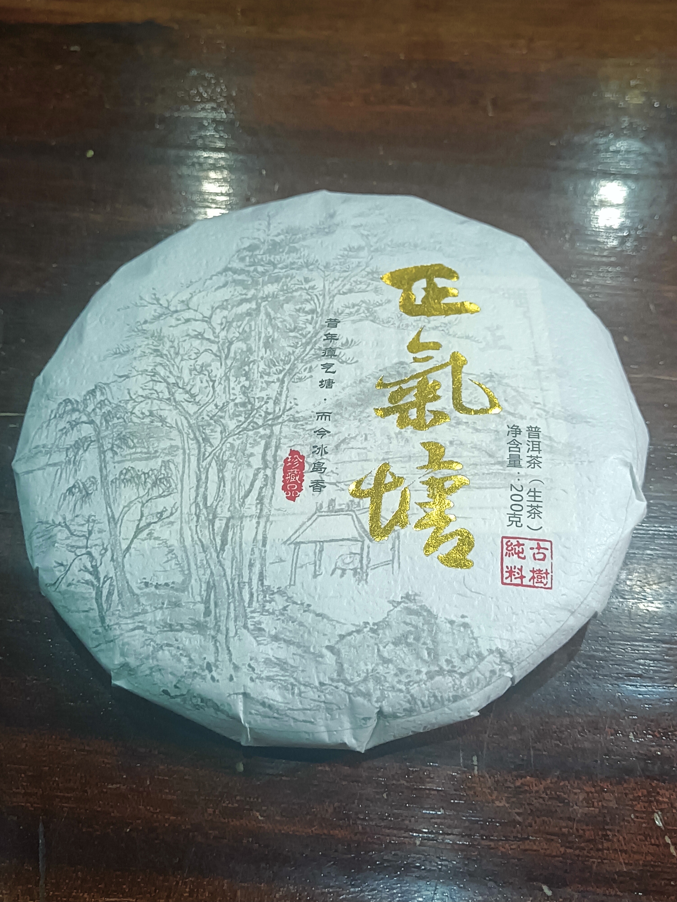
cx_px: 338
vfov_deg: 49.0
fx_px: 991
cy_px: 451
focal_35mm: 38
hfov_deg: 37.7
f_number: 1.8
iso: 1150
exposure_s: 1/33.3
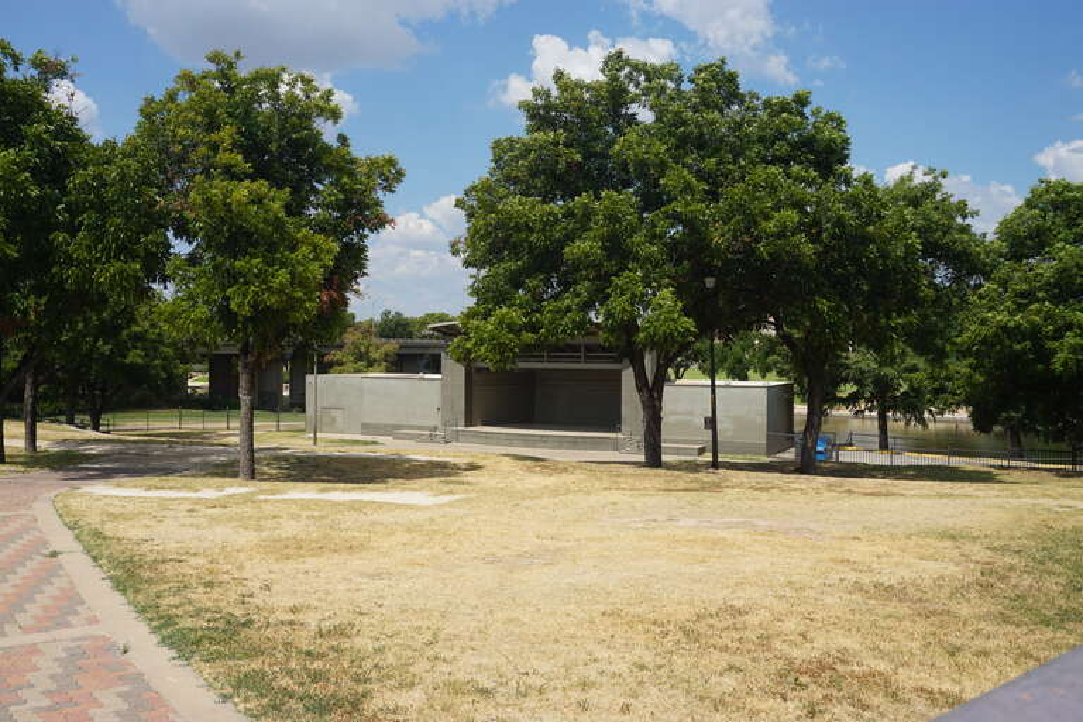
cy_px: 361
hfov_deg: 59.5
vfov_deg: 41.7
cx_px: 542
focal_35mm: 32
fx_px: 948
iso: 100
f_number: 11
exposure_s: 1/200
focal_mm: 21
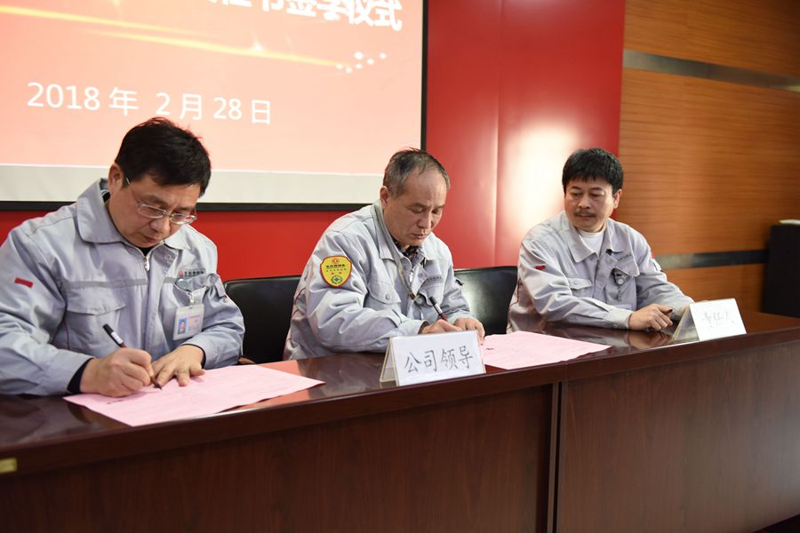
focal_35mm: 32
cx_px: 400
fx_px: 711
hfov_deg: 58.7
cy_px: 266
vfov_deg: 41.1
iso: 1000
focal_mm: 32
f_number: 3.2
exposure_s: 1/40
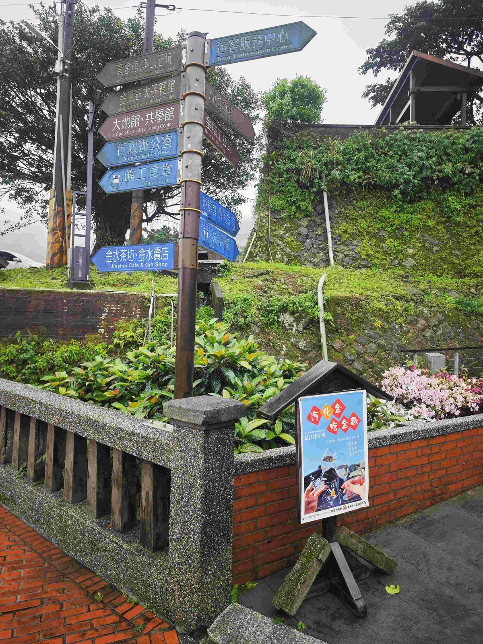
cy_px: 322
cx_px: 242
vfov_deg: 73.9
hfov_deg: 58.9
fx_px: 428
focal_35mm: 23
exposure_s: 1/120
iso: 100
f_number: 2
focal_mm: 8.72
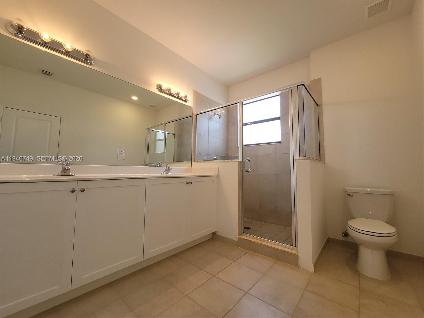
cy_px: 159
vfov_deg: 89.9
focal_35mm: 13
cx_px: 212
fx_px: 159
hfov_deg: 106.2
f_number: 2.2
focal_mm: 2.2
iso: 80
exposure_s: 1/120
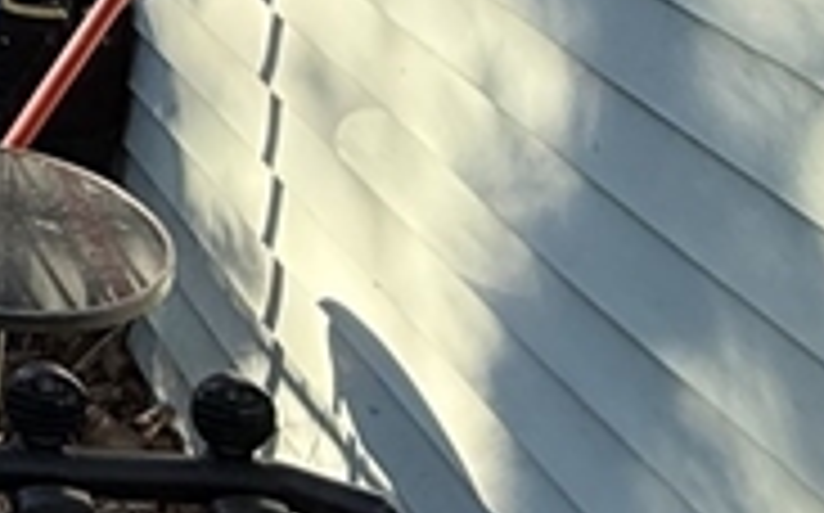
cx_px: -594
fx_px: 1862
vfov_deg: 13.9
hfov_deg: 19.6
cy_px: -414
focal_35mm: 83
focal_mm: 2.22
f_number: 2.2
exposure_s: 1/335
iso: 64
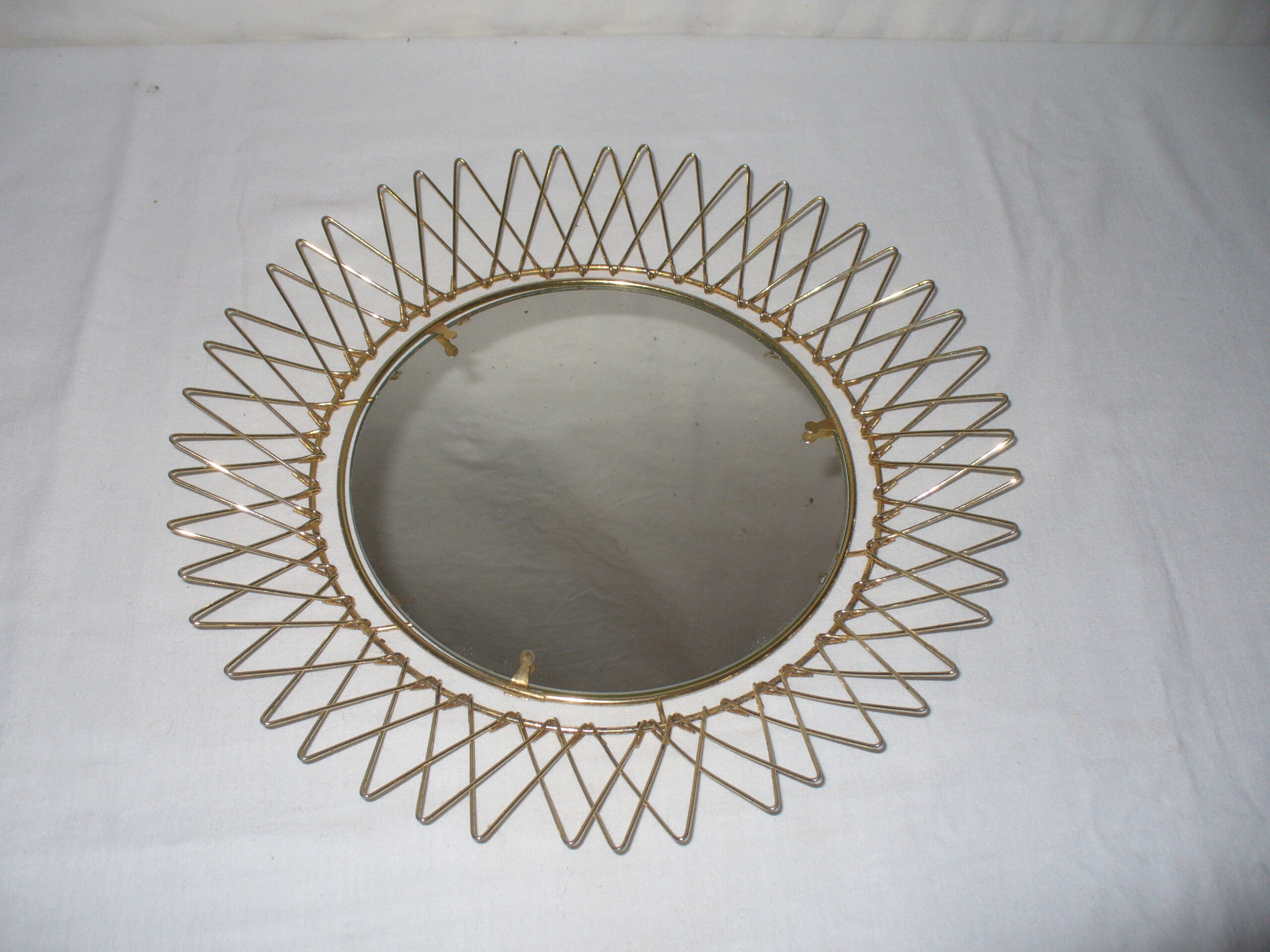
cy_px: 476
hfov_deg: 50.1
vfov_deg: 38.7
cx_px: 635
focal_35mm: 37
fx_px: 1357
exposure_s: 1/30
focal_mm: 6.1
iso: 100
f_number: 2.8
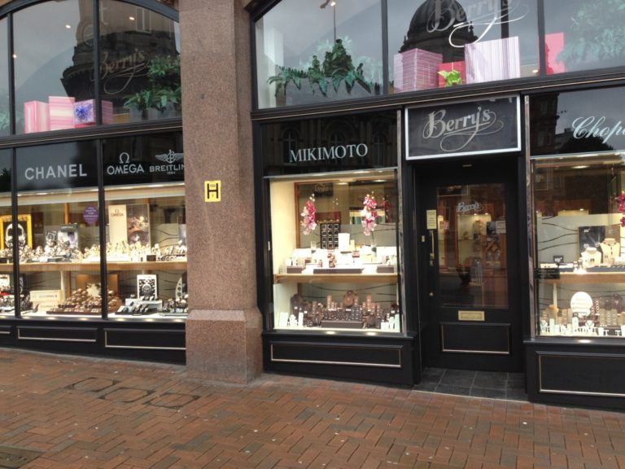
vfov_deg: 40.7
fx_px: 632
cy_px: 234
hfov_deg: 52.6
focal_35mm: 35
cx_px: 312
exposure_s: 1/120
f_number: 2.4
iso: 50
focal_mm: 4.28
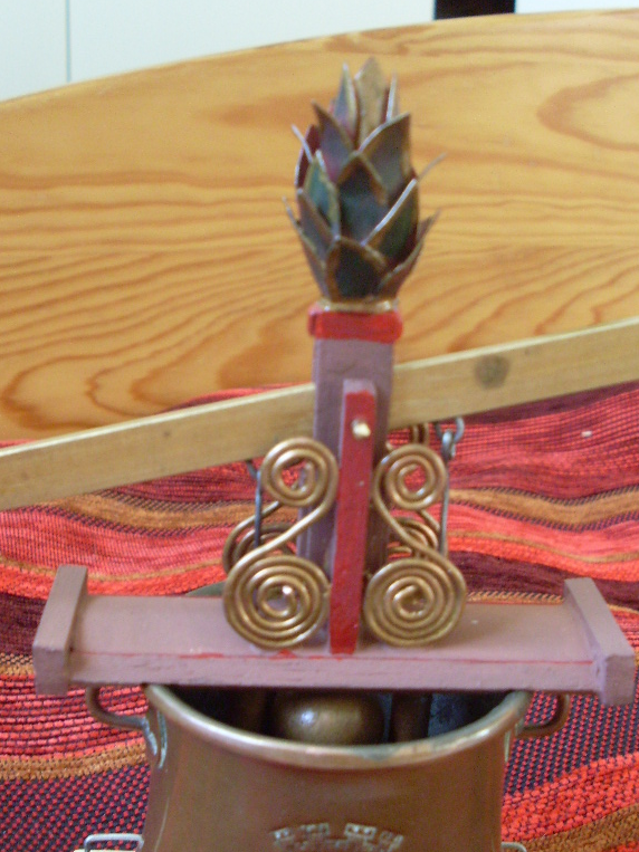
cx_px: 347
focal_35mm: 51
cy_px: 515
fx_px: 1256
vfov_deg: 37.3
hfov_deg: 28.5
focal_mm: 6.3
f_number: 3
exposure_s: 1/60
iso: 200
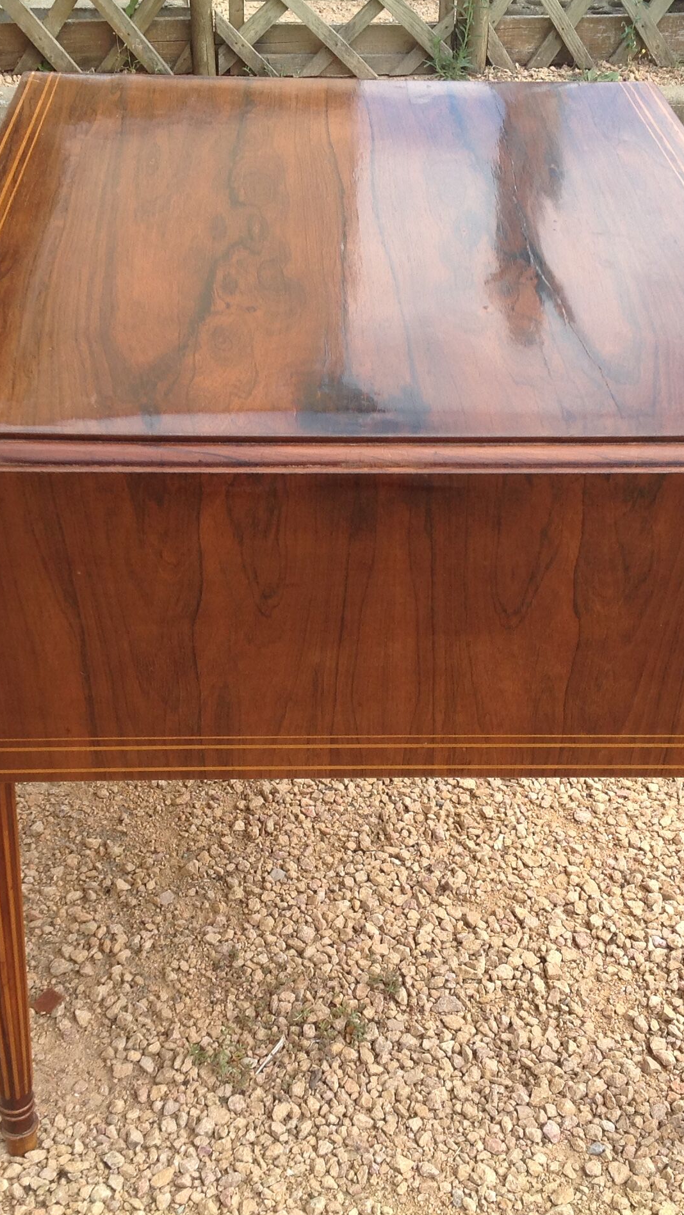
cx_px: 352
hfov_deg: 23.1
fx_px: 1676
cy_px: 604
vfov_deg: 39.9
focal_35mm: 52
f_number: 2.4
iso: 50
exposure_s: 1/687
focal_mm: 4.28
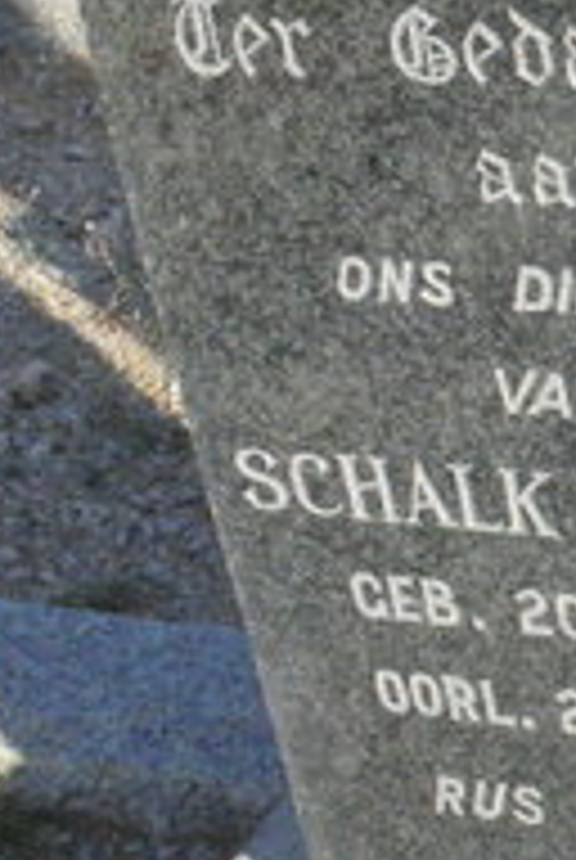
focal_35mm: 113
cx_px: 1228
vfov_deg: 17.7
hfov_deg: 10.9
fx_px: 2702
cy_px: 41
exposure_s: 1/640
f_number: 6.3
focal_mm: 4.6
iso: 200
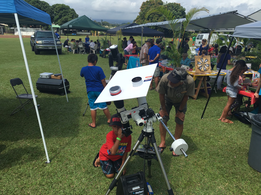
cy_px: 98
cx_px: 130
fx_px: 219
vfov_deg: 48.2
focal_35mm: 29
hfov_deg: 61.7
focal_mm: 4.15
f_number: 2.2
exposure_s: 1/1508
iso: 25
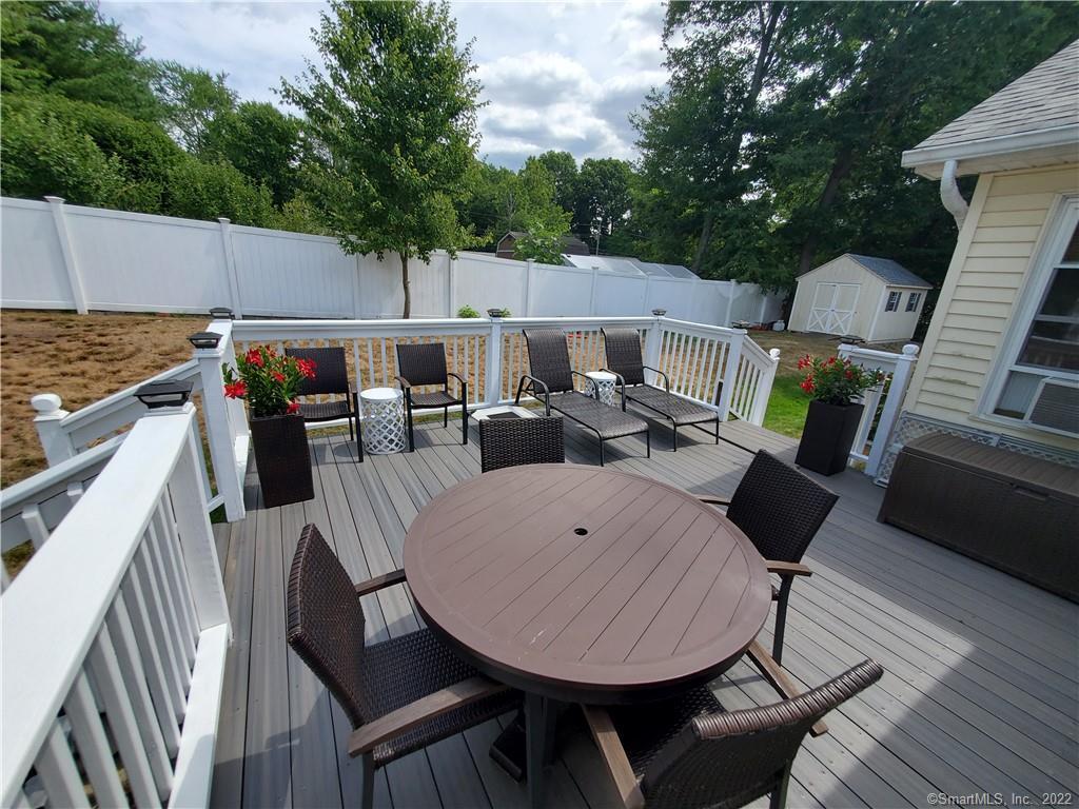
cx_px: 540
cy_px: 404
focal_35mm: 13
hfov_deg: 106.2
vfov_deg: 89.9
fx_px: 405
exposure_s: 1/848
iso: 50
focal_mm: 1.8
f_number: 2.2
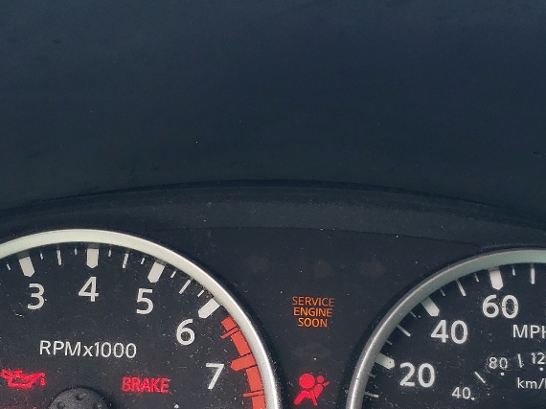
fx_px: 1151
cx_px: 311
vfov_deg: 19.9
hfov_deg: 26.7
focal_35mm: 73
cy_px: 349
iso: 50
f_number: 1.5
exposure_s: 1/161
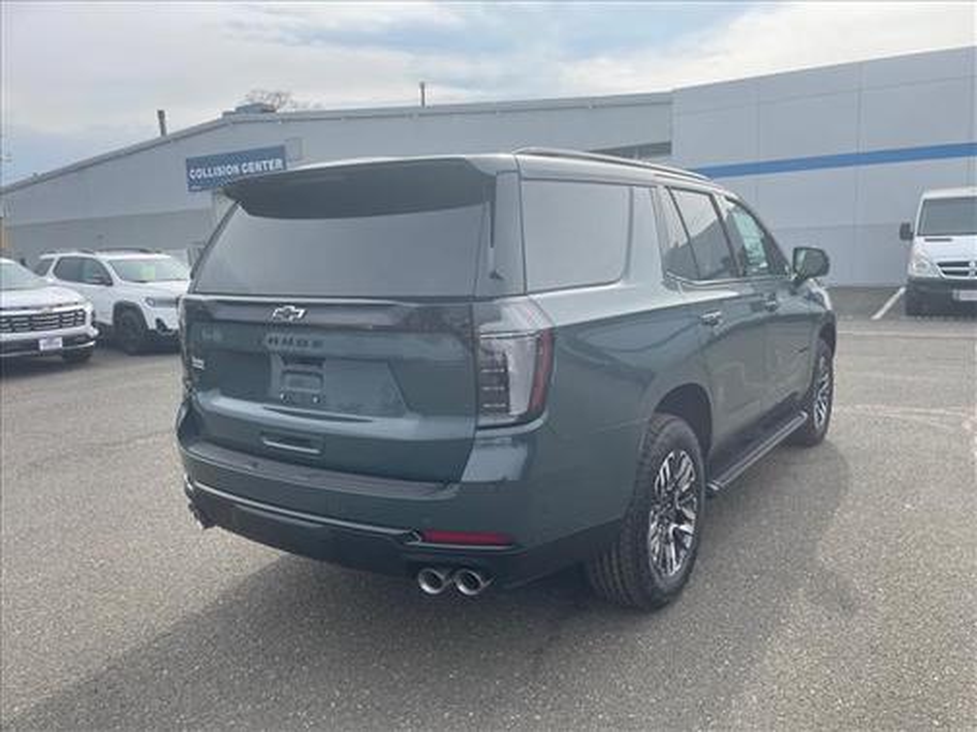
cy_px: 366
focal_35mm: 26
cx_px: 488
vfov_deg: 53.1
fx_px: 734
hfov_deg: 67.3
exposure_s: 1/1531
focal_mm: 4.2
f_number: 1.6
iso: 32
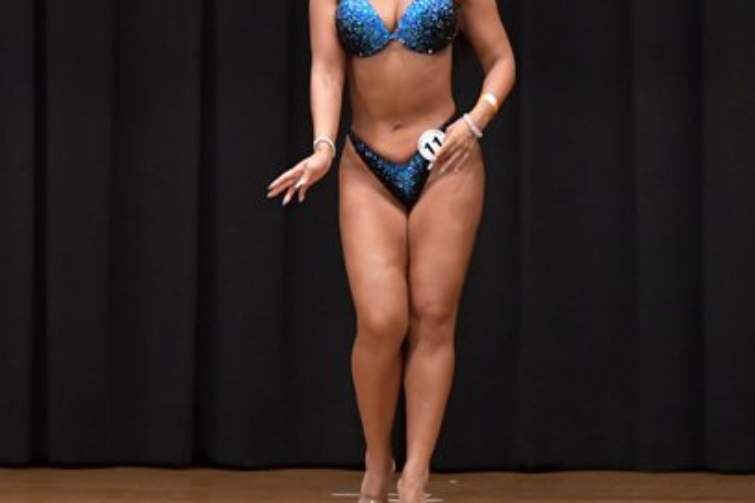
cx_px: 365
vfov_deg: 3.6
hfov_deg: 5.4
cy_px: 195
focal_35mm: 385
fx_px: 8071
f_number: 5.6
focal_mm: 135
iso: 6400
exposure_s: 1/400
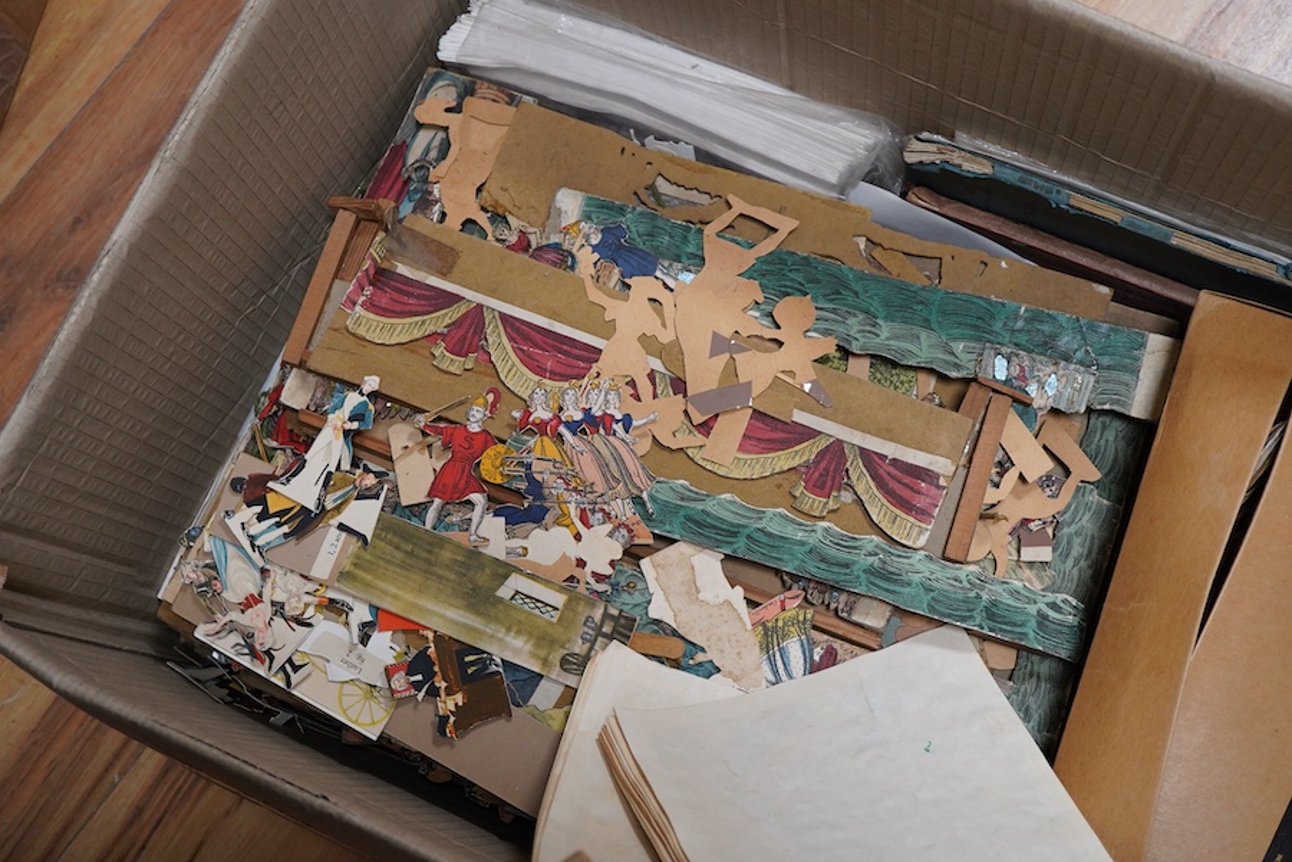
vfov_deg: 29.9
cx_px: 646
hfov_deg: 43.6
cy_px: 431
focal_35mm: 45
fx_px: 1615
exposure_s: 1/125
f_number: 3.5
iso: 1250
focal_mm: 30
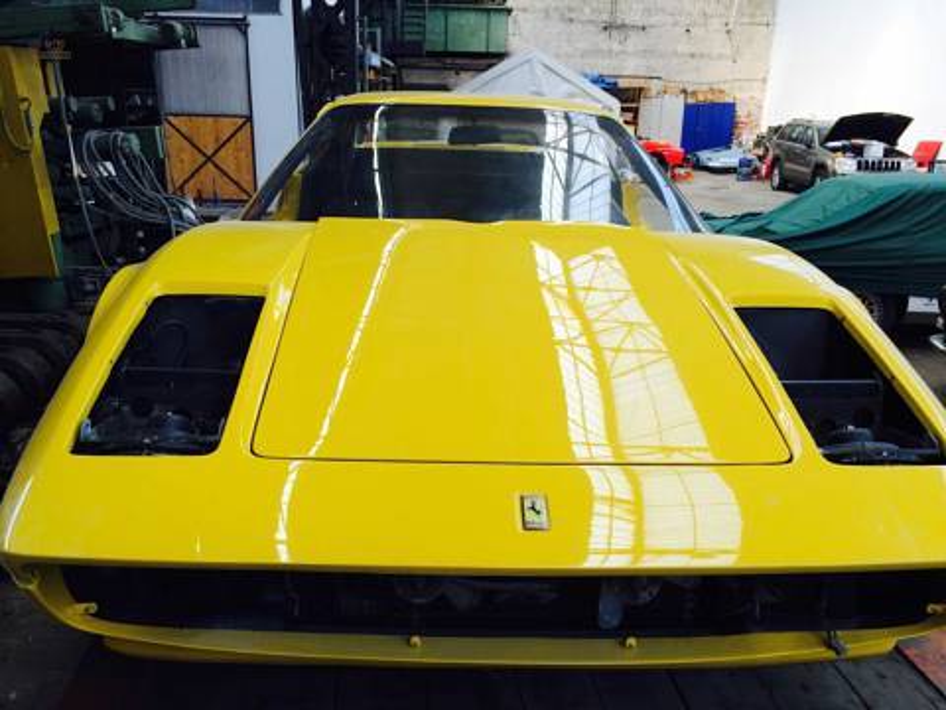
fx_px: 793
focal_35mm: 29
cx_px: 473
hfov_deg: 61.7
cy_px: 355
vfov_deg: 48.2
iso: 32
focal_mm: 4.15
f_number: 2.2
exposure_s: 1/146
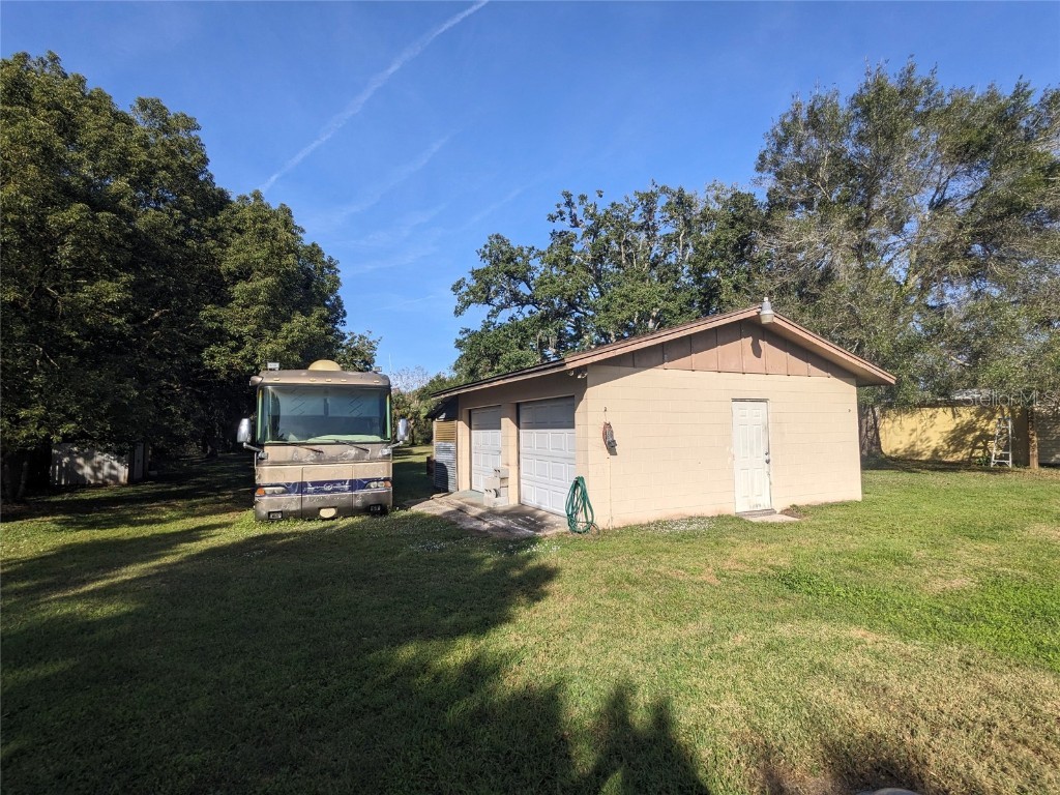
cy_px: 398
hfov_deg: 94.5
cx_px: 530
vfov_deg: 78.1
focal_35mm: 16
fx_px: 490
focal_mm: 2.22
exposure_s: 1/1546
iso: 37
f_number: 2.2
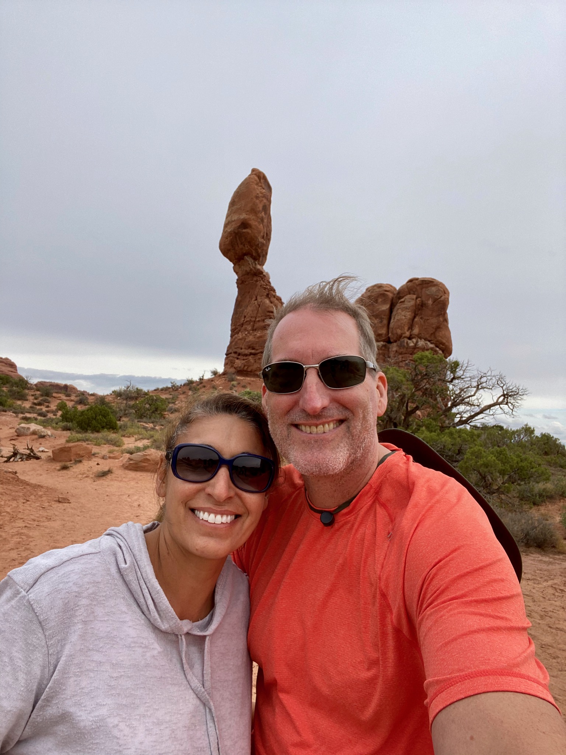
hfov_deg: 58.9
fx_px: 501
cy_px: 378
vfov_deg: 73.9
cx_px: 283
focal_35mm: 23
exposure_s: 1/643
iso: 25
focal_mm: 2.71
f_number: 2.2
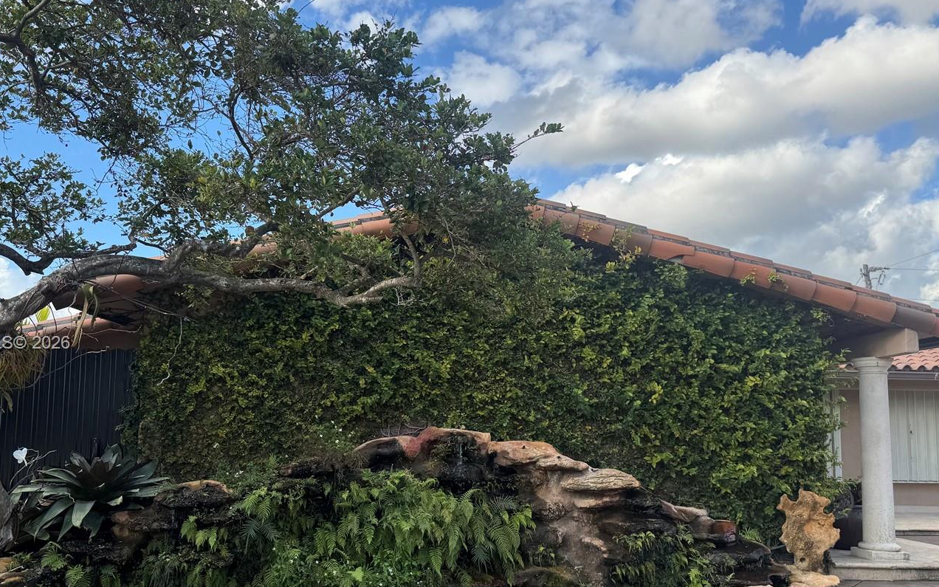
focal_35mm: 32
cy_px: 344
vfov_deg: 39.3
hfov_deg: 59.6
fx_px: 819
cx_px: 431
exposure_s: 1/1767
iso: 80
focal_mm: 6.76
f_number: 1.78
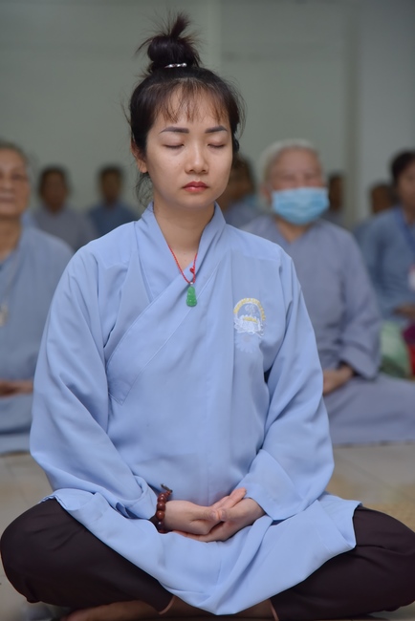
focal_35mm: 120
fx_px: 2073
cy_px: 310
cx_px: 208
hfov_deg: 11.4
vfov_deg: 17.1
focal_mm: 120
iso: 1250
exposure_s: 1/80
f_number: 4
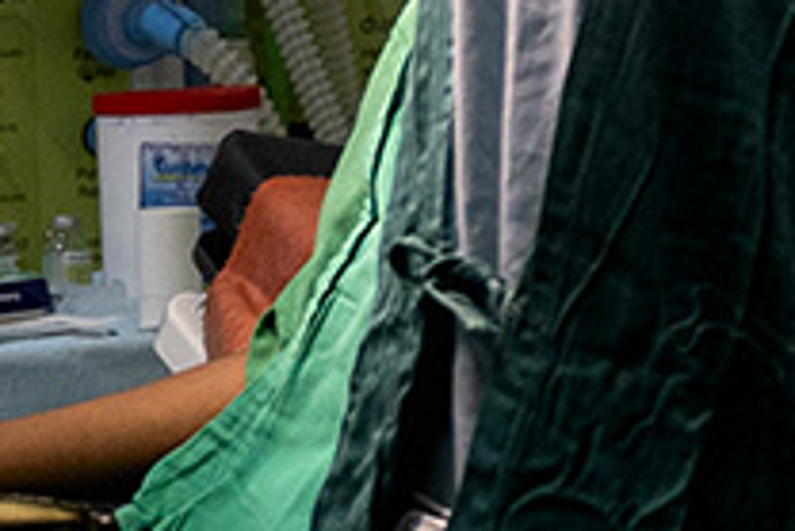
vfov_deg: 5.4
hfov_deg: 7.6
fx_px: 5613
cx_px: 1880
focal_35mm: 254
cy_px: -107
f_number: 2.8
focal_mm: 29.5
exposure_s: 1/100
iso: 800
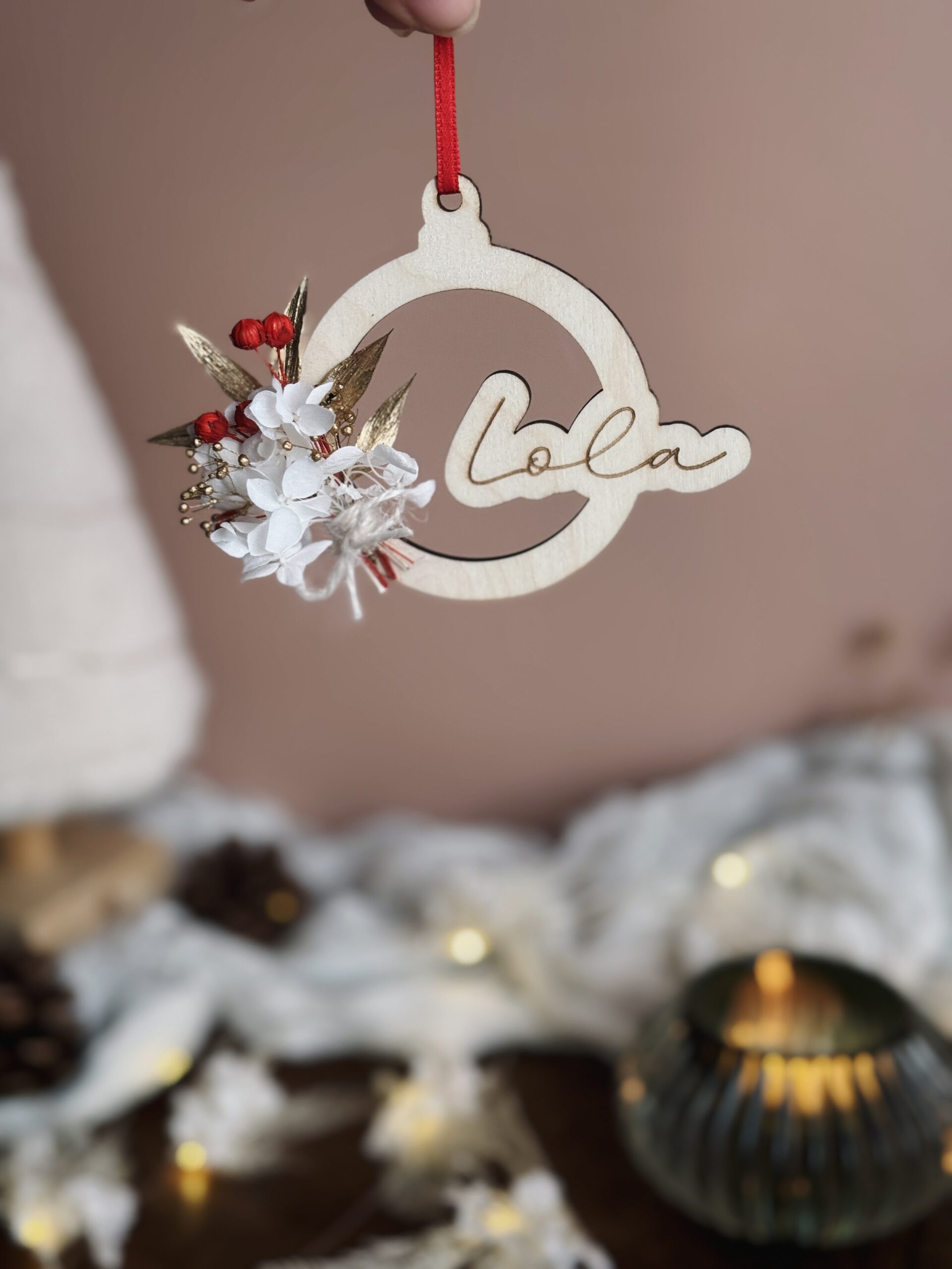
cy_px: 634
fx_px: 1760
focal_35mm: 48
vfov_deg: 39.7
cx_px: 476
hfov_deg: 30.3
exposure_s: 1/102
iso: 100
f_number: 1.78
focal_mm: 6.76
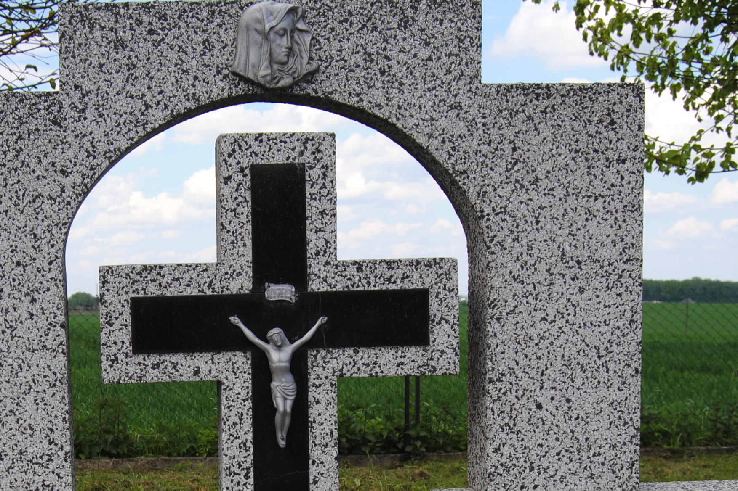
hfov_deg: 27.4
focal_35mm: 73
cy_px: 524
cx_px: 216
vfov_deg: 18.1
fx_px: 1496
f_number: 7.1
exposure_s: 1/200
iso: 100
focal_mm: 22
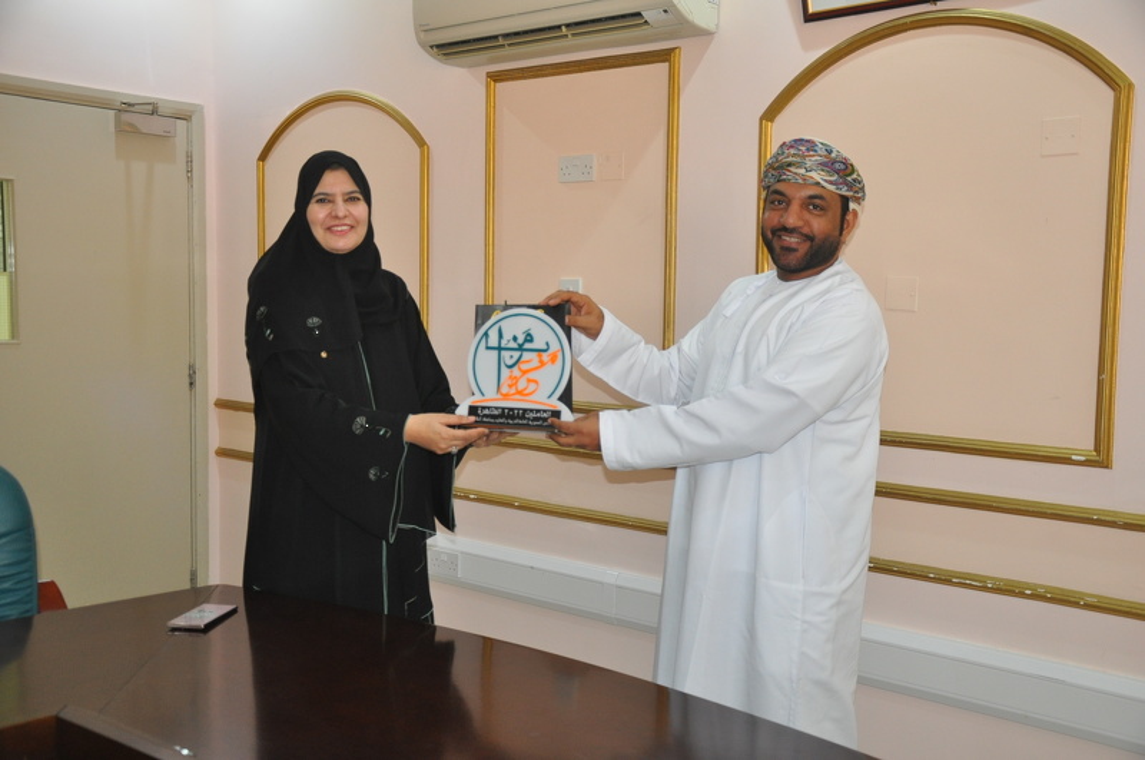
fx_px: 1239
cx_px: 572
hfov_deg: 49.6
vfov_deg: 34.1
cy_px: 380
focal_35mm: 39
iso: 800
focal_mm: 26
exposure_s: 1/60
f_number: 4
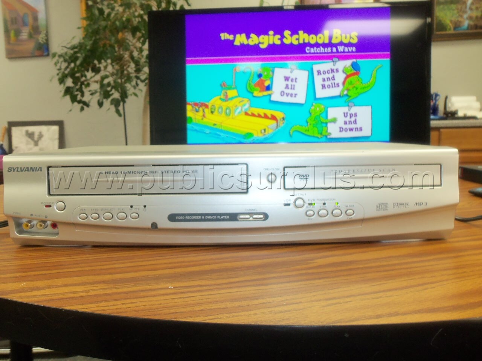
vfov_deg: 48.2
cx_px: 241
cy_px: 180
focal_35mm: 29
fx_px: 404
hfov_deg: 61.7
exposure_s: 1/30
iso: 100
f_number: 3.4
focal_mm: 5.2
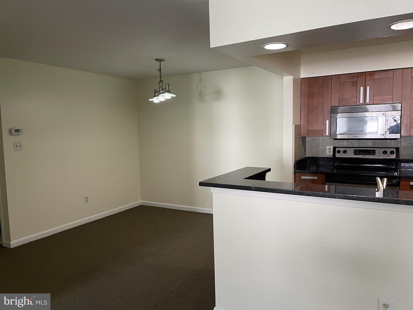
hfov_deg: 67.3
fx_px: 310
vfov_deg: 53.1
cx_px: 206
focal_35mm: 26
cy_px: 155
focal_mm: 5.1
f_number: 1.6
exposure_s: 1/60
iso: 125
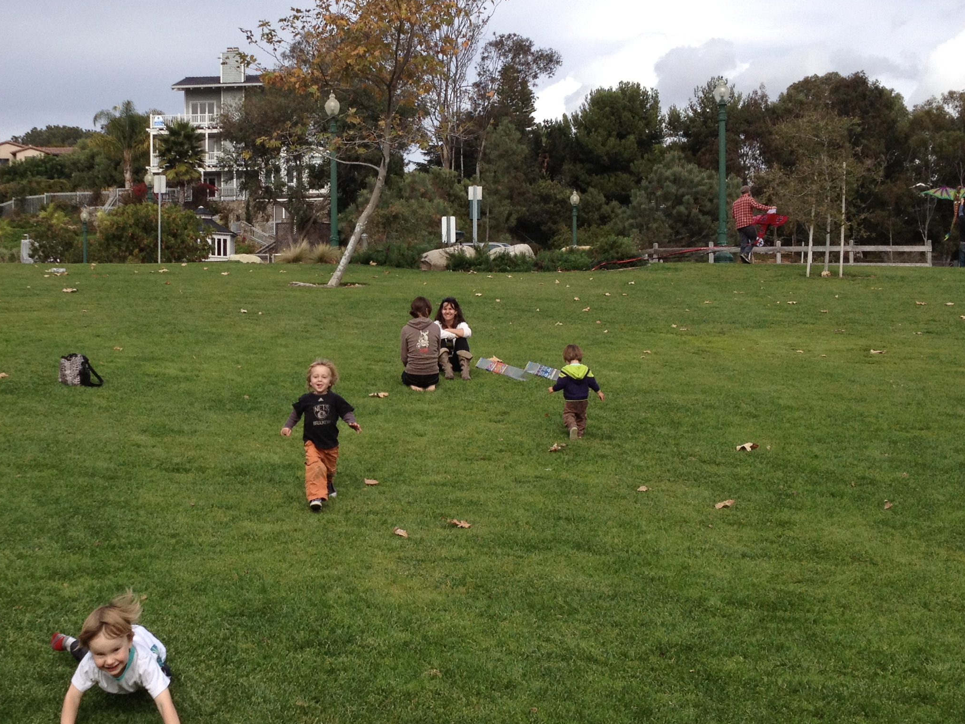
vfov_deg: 26.1
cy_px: 343
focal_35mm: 56
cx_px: 316
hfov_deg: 34.0
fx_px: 1561
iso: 64
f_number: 2.4
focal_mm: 4.28
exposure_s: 1/1577
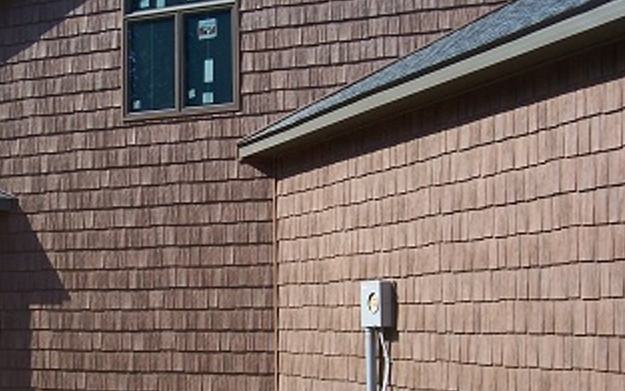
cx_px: 188
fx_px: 1005
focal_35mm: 59
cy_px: 258
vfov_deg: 21.9
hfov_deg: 34.1
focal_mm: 5.6
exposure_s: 1/350
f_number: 5.6
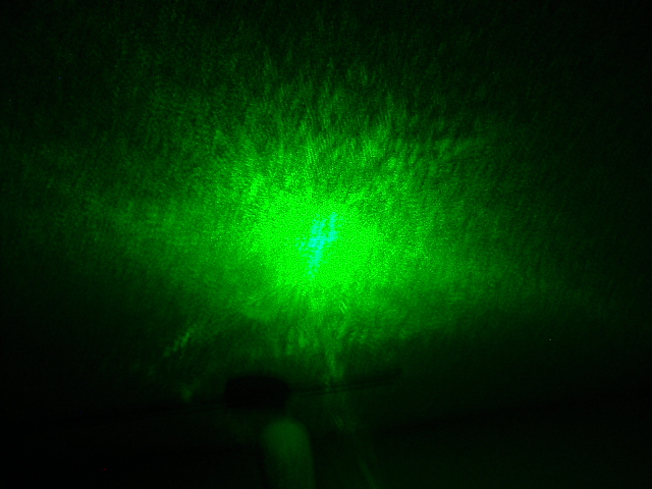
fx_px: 716
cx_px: 326
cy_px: 244
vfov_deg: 37.7
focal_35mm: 38
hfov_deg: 49.0
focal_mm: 5.8
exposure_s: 1/4
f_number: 2.6
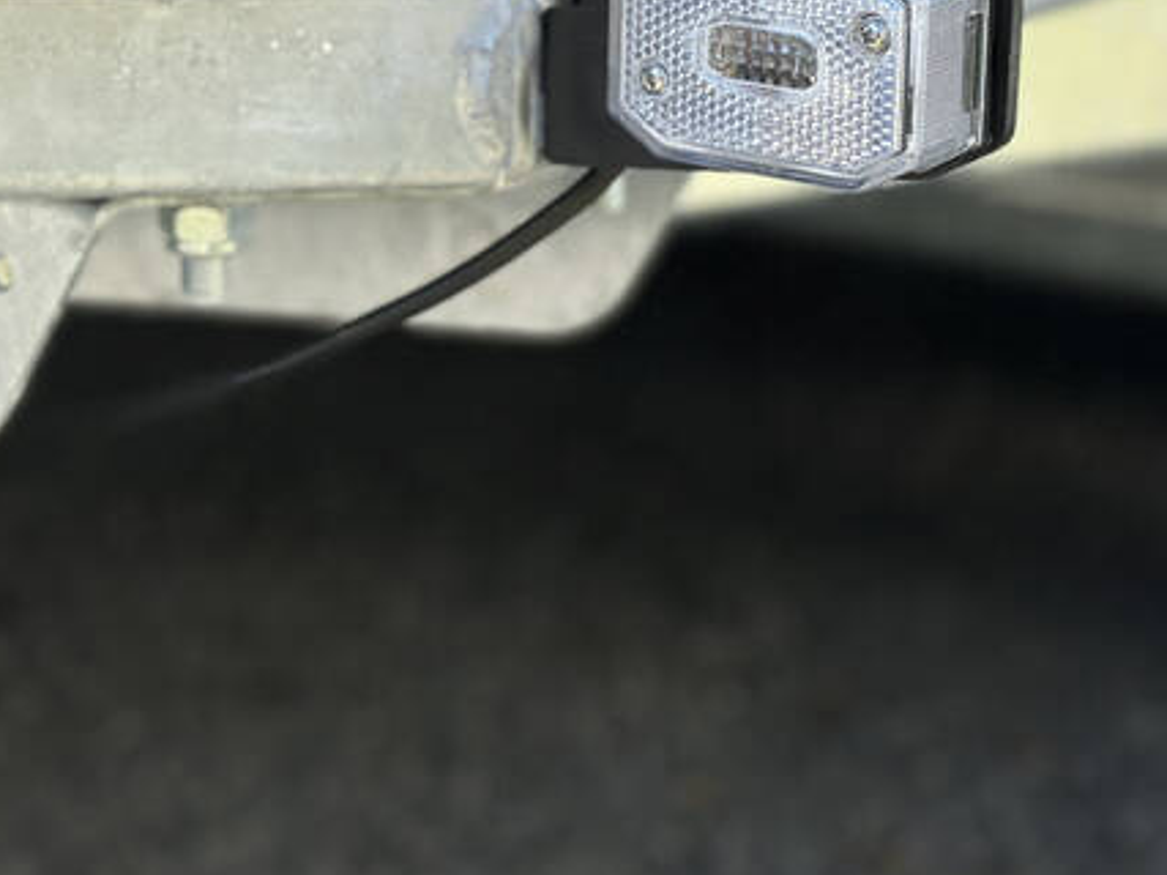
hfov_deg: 21.7
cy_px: 88
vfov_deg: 16.2
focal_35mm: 90
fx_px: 3033
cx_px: 708
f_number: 1.78
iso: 80
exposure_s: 1/1953
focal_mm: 6.86
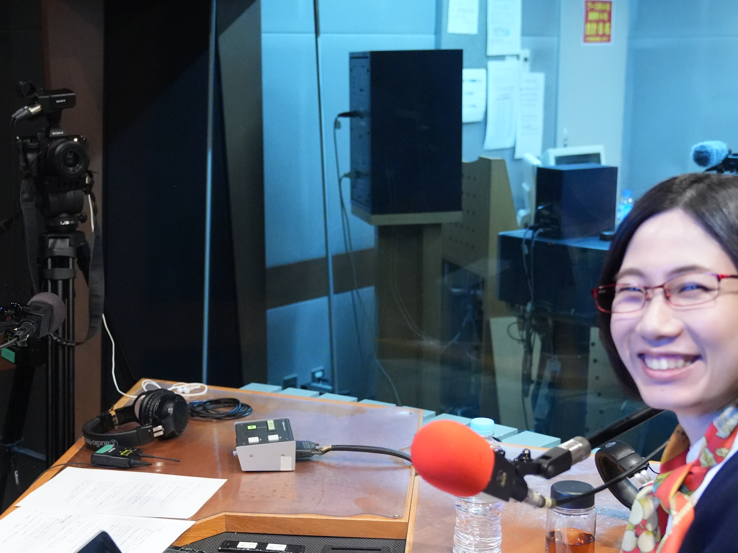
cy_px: 389
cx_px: 277
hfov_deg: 33.6
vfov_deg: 25.5
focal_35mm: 57
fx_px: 1215
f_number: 3.5
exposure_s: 1/125
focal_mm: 30
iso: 6400
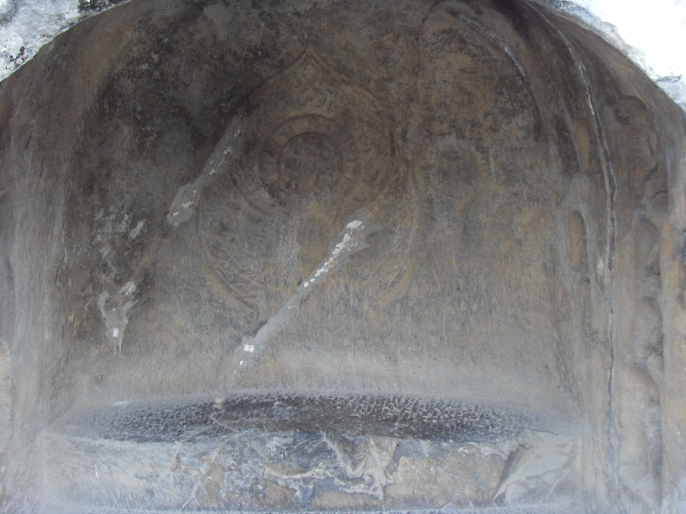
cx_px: 343
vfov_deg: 36.8
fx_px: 773
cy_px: 257
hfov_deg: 47.9
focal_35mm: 39
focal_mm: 6.6
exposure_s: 1/45
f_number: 3.5
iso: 160
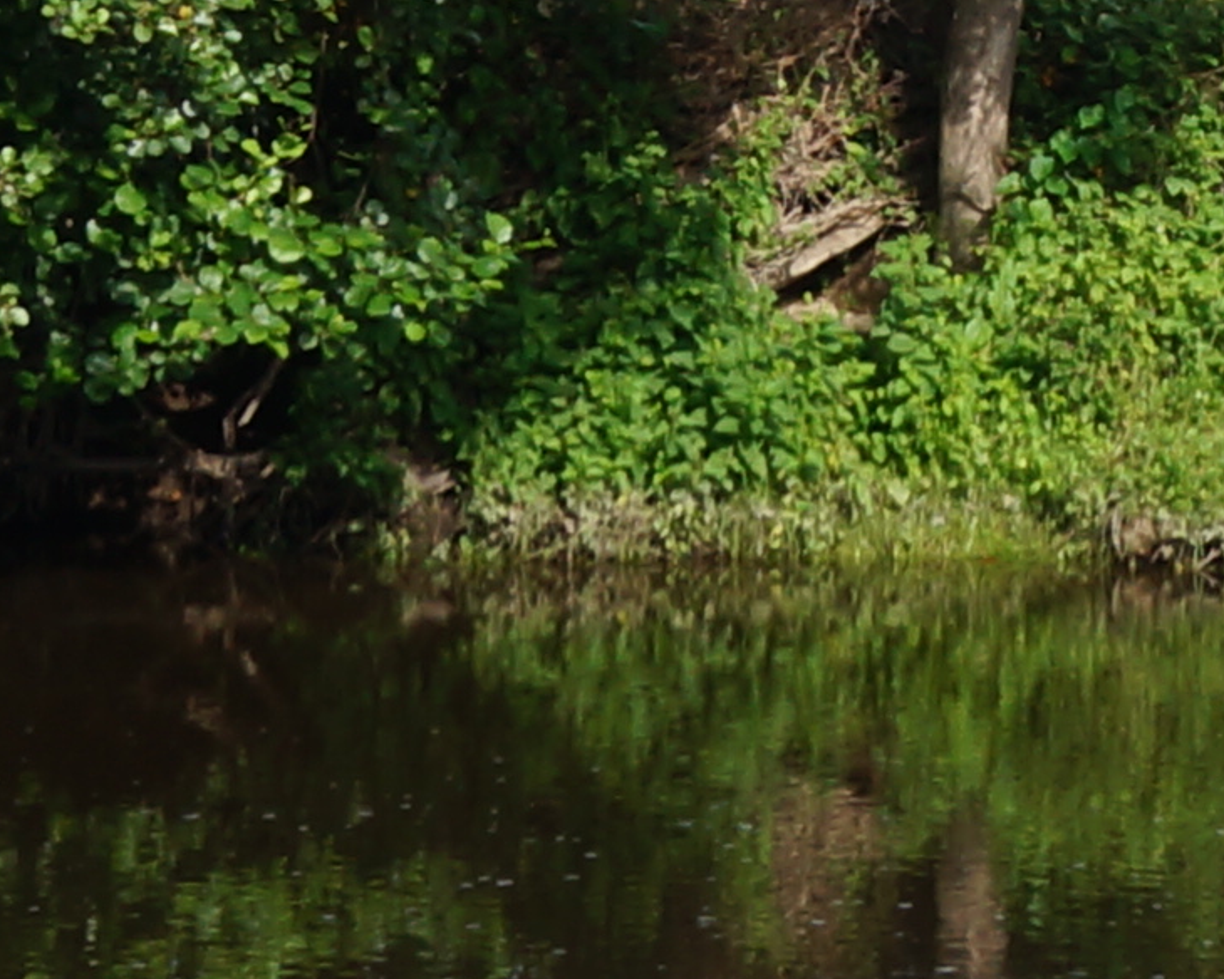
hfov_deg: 7.2
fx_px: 9600
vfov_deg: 5.8
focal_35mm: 265
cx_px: 1444
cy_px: -660
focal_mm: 28
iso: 100
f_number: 11
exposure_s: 1/100
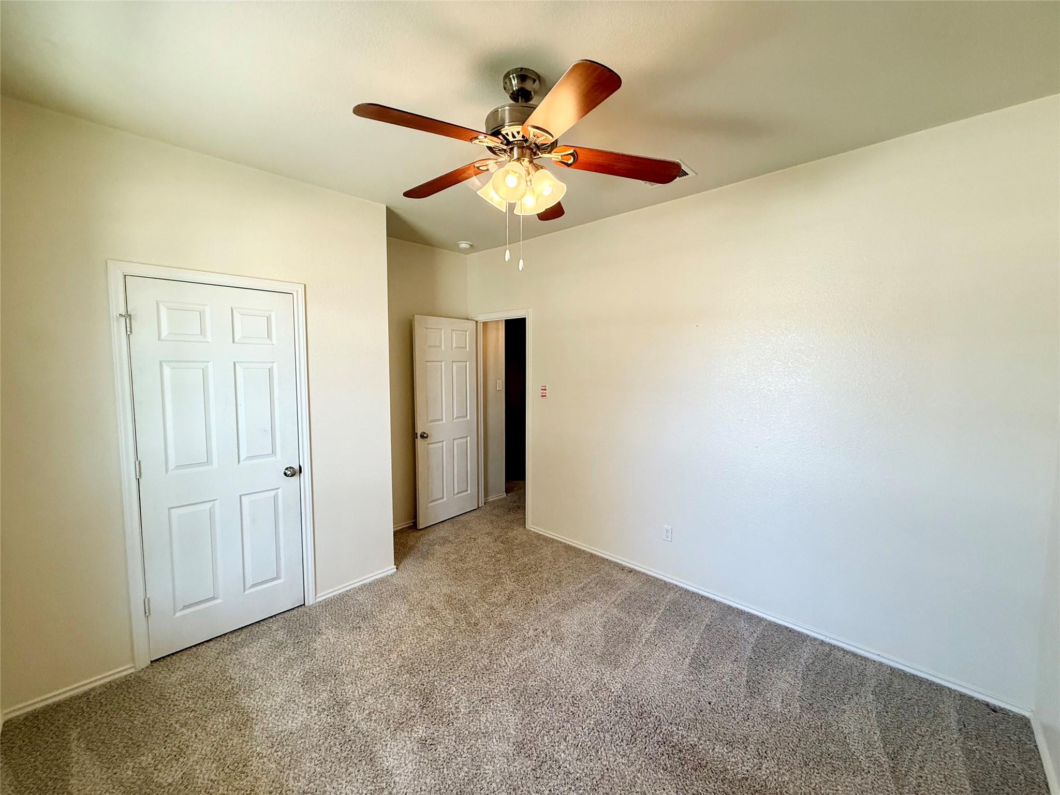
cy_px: 398
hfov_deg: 102.1
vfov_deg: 85.7
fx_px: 429
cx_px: 530
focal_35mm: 14
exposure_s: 1/120
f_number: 2.2
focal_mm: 2.22
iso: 200
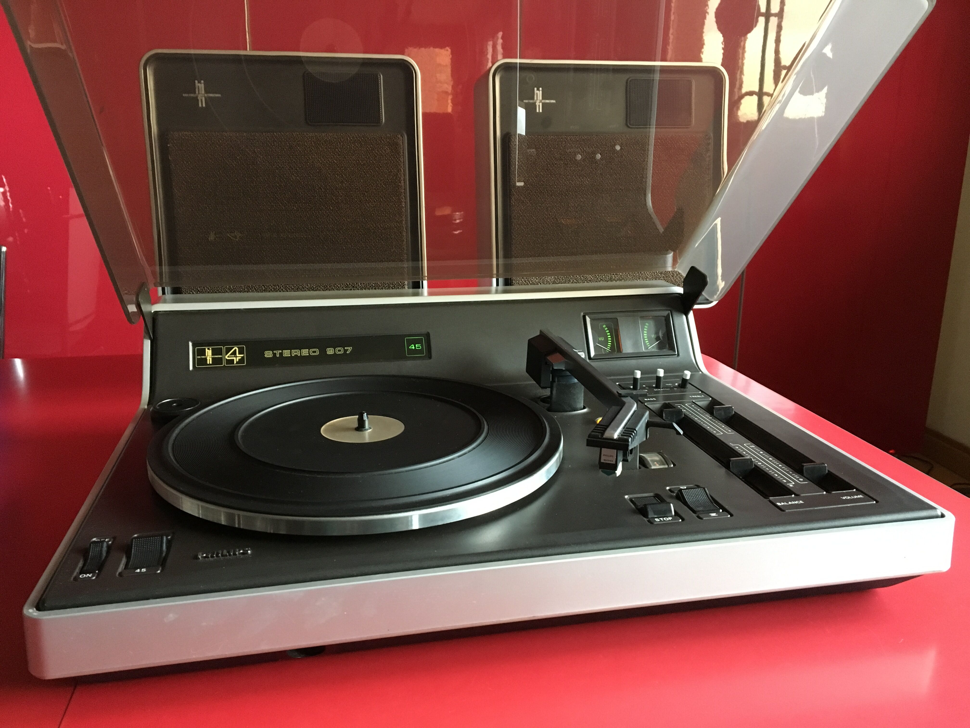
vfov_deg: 48.2
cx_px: 485
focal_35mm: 29
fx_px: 813
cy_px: 364
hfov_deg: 61.7
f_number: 2.2
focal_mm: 4.15
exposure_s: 1/17
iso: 250
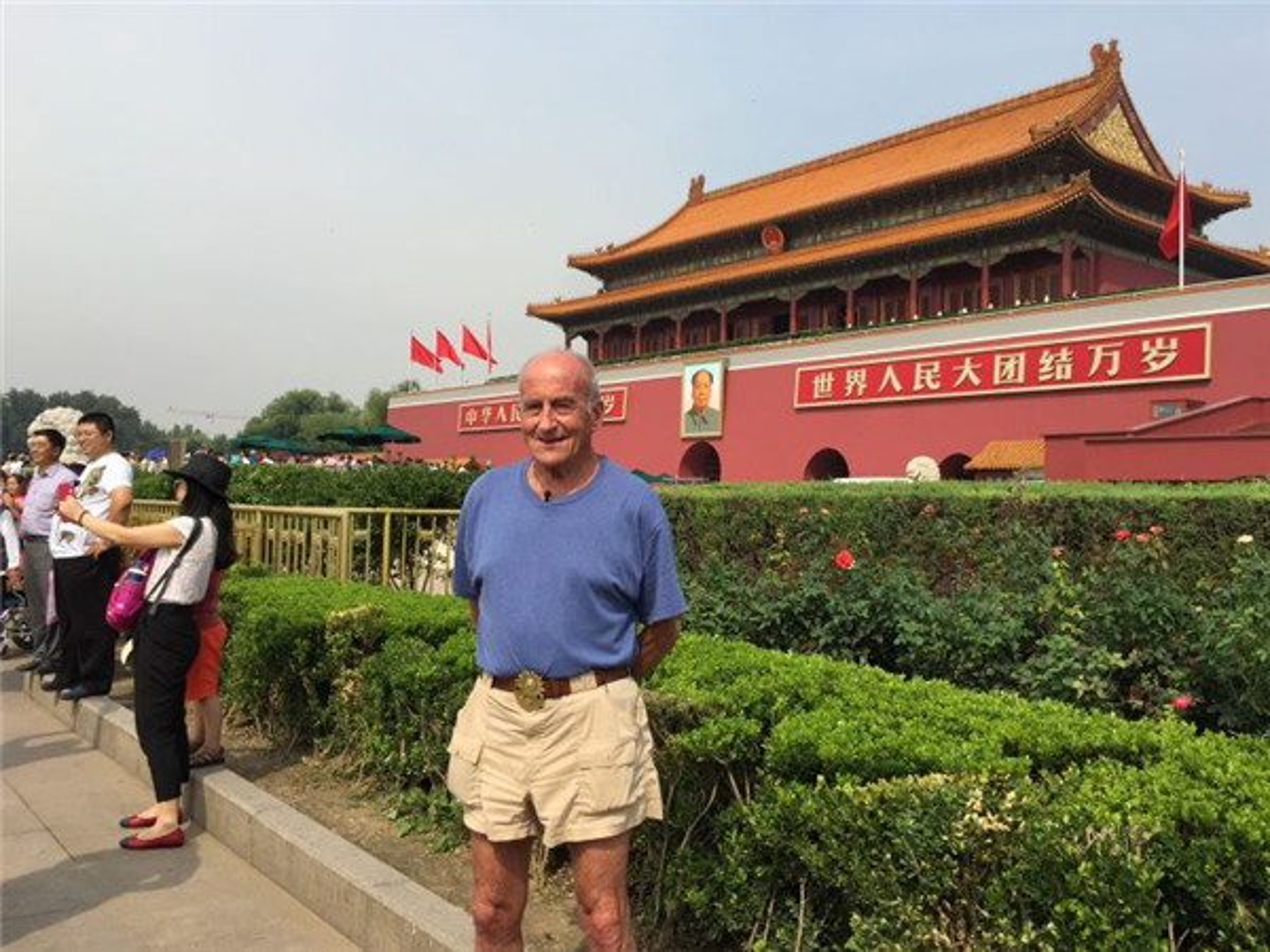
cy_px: 476
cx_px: 635
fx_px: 1064
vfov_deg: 48.2
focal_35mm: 29
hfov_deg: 61.7
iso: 32
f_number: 2.2
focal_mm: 4.15
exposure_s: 1/1721
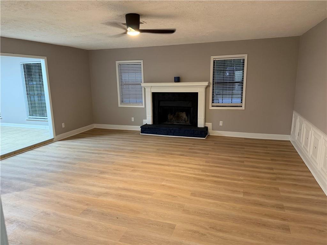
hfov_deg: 71.6
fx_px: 227
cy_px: 122
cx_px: 164
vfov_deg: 56.8
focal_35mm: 24
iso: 320
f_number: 1.78
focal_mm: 6.76
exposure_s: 1/60
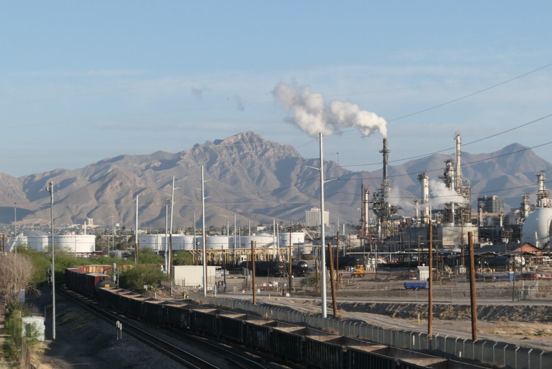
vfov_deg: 10.2
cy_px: 184
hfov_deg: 15.3
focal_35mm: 134
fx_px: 2055
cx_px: 275
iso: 125
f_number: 2.8
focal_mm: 26.4
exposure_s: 1/1600
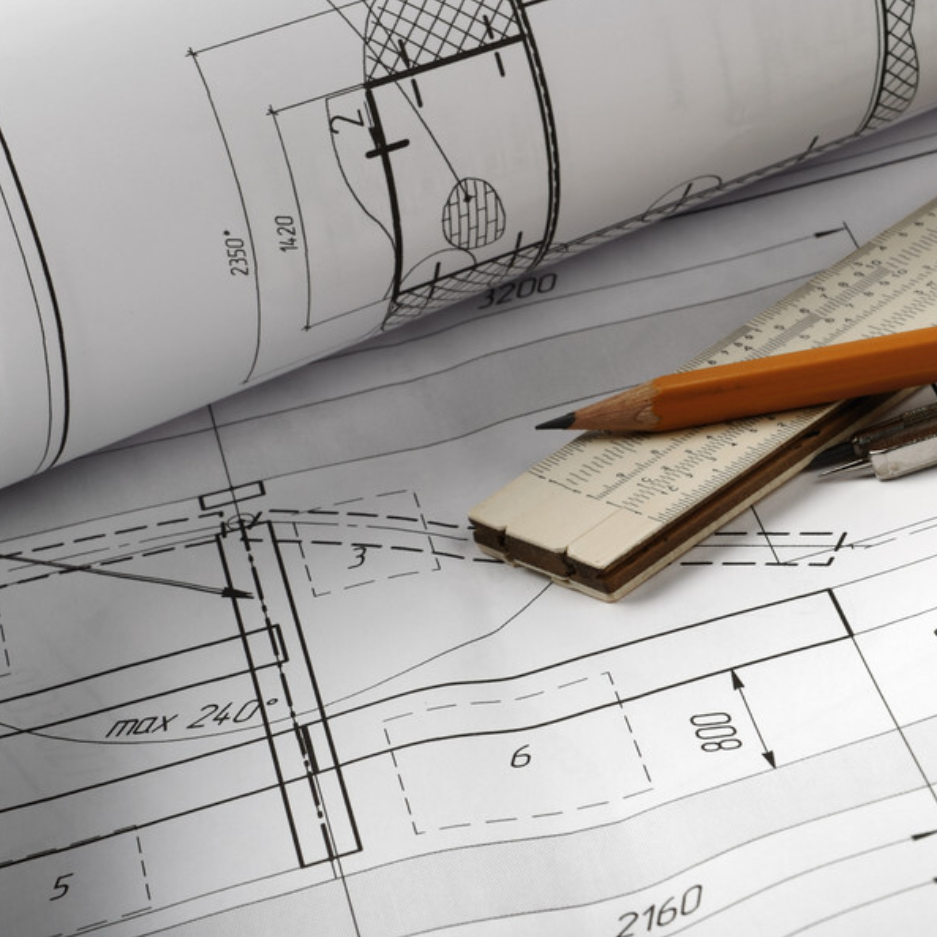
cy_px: 490
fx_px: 4716
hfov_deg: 11.3
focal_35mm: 154
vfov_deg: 11.3
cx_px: 234
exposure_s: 1/200
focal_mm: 70
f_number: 16
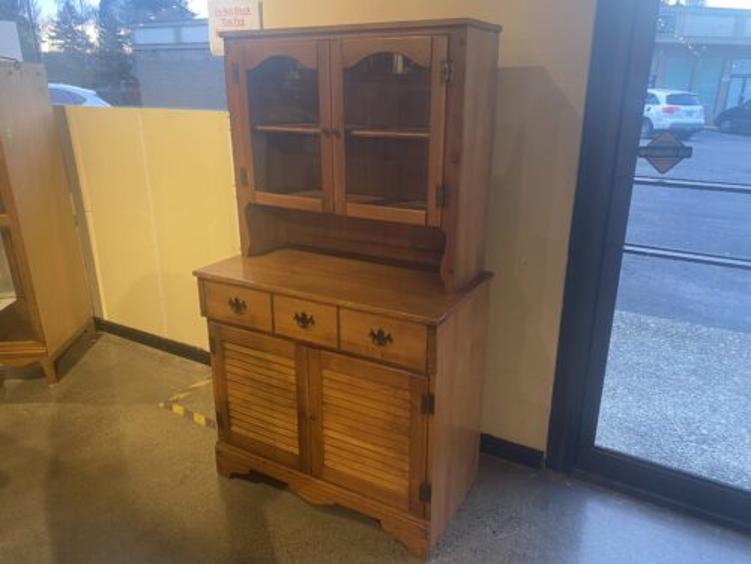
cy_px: 282
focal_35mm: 26
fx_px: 564
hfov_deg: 67.3
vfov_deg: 53.1
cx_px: 376
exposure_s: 1/60
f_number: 1.8
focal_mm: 4.25
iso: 250
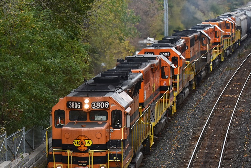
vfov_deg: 7.5
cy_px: 97
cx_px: 100
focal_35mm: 184
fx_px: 1283
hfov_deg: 11.2
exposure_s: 1/320
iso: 320
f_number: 5.6
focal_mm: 70
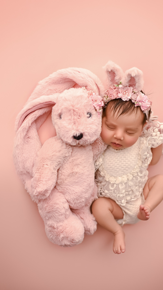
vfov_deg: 54.0
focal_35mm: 37
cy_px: 144
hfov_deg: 31.9
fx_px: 284
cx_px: 92
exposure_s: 1/200
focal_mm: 35
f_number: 2.5
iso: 100
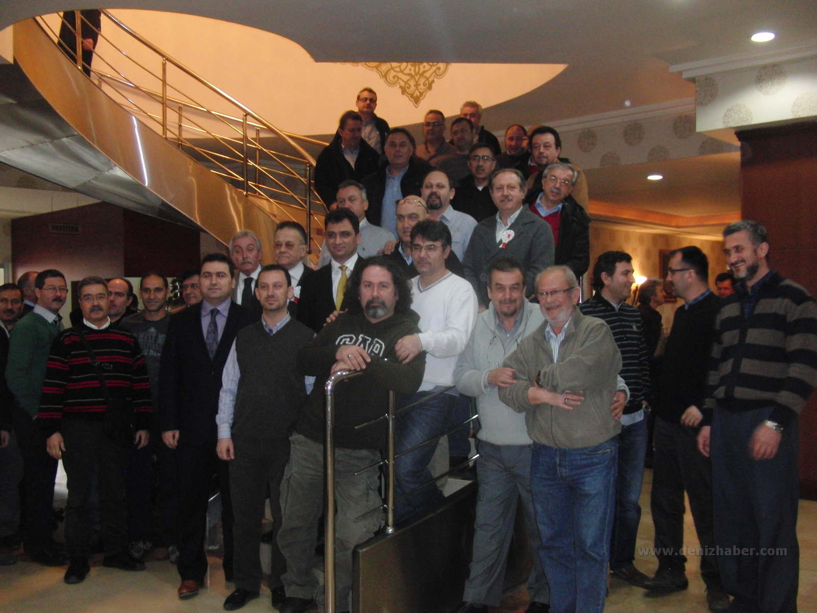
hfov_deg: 50.1
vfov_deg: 38.7
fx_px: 873
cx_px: 408
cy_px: 306
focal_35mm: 37
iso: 400
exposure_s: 1/20
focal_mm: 6.42
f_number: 3.6
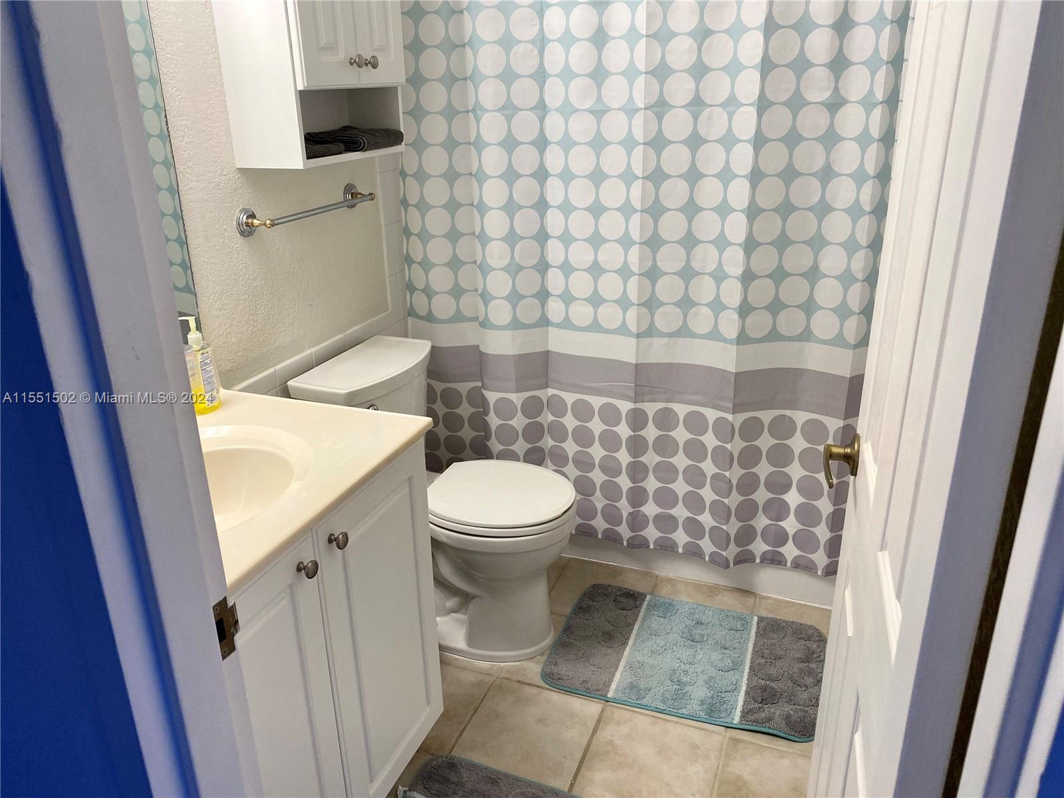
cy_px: 399
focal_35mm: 26
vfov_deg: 53.1
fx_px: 799
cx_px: 532
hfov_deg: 67.3
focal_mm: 4.25
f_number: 1.8
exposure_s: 1/120
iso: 100
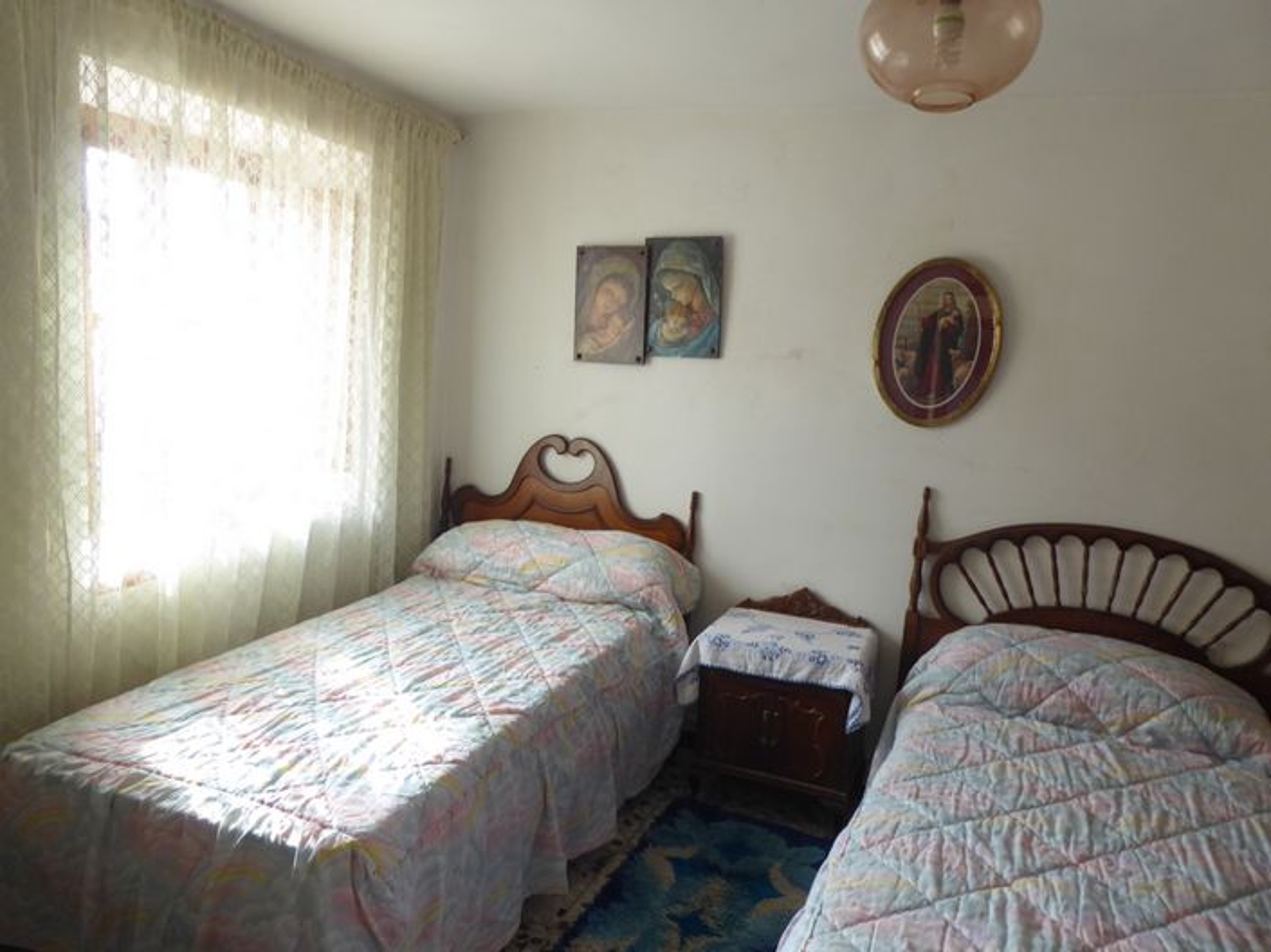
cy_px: 476
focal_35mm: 24
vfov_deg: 56.8
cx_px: 636
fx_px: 881
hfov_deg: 71.6
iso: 160
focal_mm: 4.3
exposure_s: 1/60
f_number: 3.3
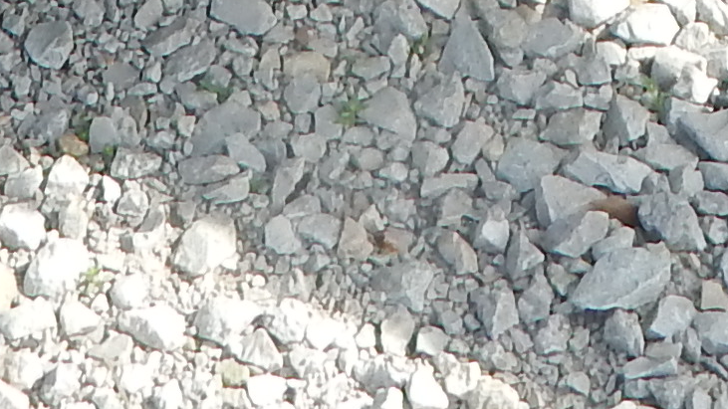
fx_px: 2915
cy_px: -911
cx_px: 383
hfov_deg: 14.2
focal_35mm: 151
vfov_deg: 7.0
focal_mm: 4
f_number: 3
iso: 125
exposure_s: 1/640
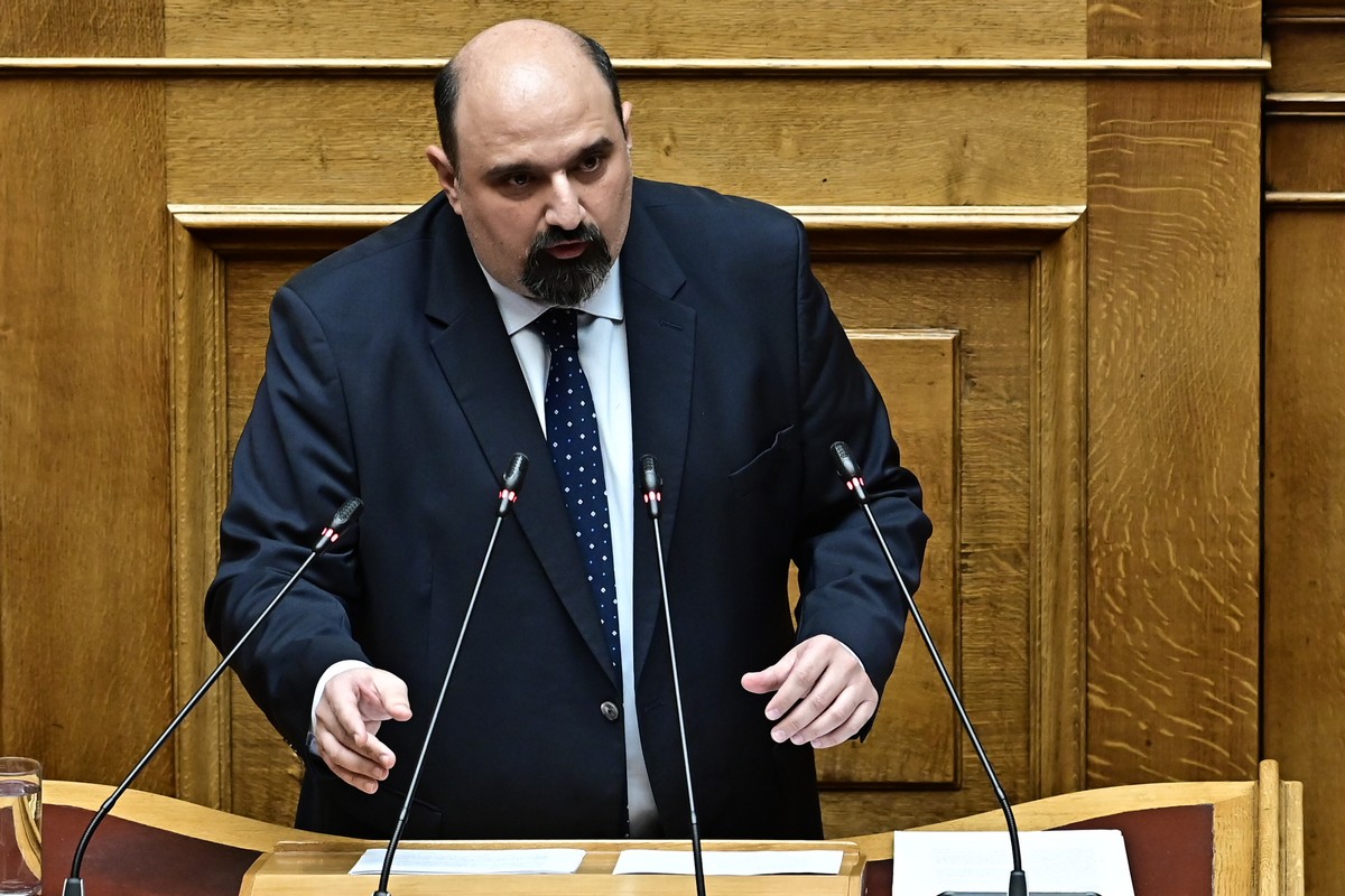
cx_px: 672
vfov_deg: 4.6
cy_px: 448
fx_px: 11207
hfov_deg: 6.9
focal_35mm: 300
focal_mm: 200
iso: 1600
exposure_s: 1/500
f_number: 4
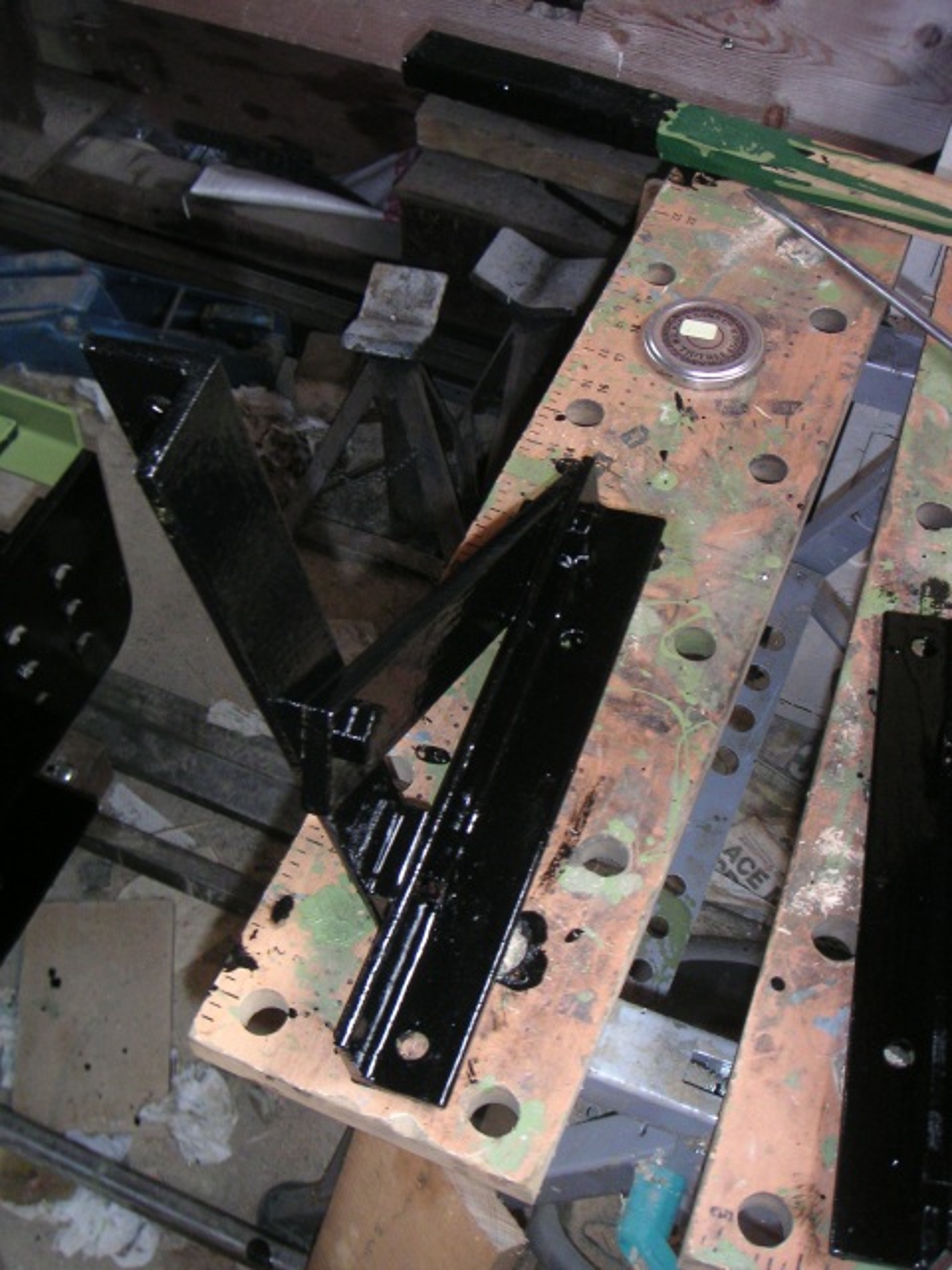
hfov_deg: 37.7
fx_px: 1393
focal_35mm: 38
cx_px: 476
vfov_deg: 49.0
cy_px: 635
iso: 160
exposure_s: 1/45
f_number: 2.8
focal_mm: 6
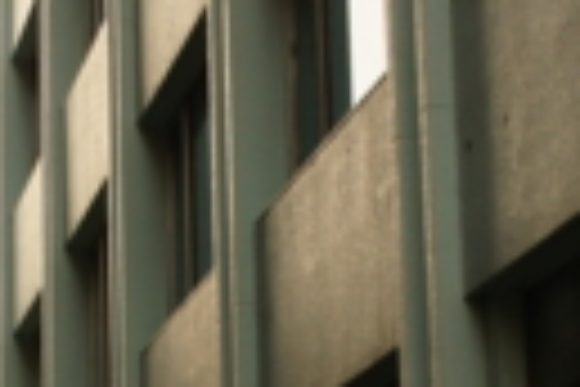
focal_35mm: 126
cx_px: 103
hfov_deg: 16.1
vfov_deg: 10.7
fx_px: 2030
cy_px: 488
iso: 200
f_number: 5.6
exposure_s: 1/50
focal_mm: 18
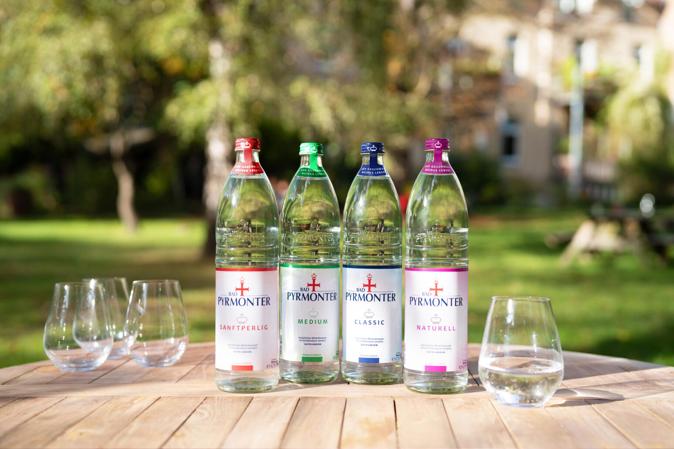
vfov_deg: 27.0
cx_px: 337
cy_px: 224
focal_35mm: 50
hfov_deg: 39.6
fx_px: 936
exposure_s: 1/1000
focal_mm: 50
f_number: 2.5
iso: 200
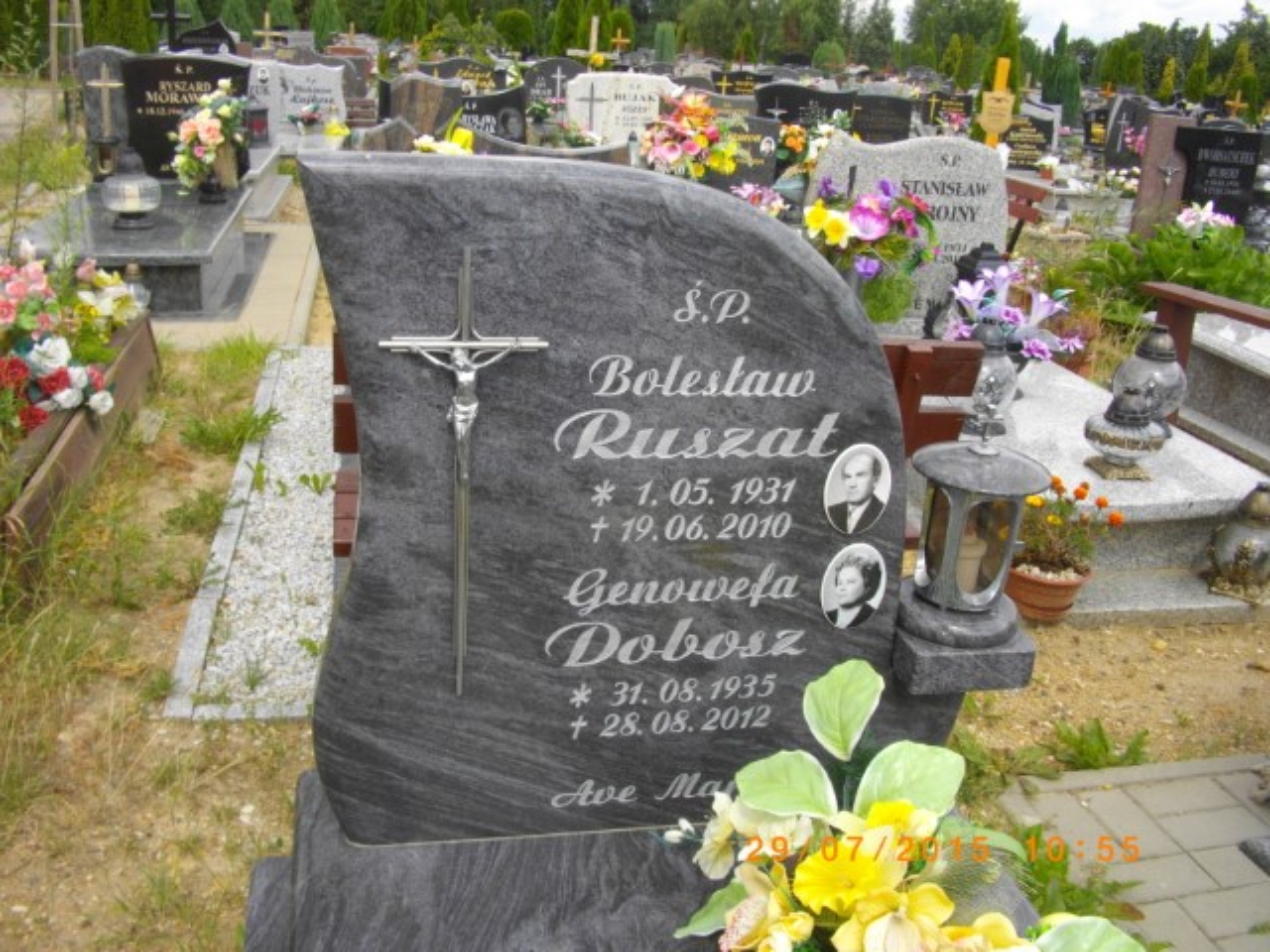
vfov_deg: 44.2
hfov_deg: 56.8
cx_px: 635
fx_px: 1174
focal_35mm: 32
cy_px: 476
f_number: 5.5
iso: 100
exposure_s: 1/160
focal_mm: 5.7
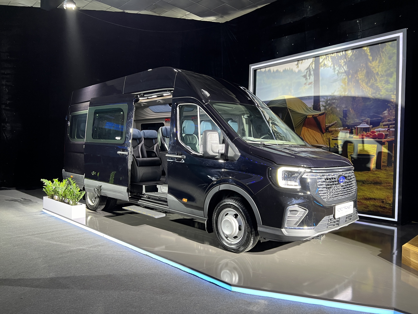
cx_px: 209
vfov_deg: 53.1
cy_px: 157
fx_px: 314
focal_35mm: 26
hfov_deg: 67.3
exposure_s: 1/58
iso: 125
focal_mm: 5.7
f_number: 1.5
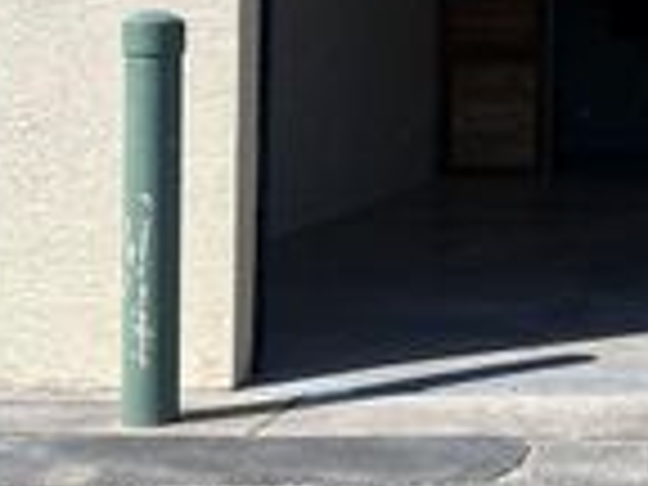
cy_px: -11
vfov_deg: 16.1
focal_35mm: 90
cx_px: 778
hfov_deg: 20.4
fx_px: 1685
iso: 50
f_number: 1.5
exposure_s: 1/4831
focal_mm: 5.7
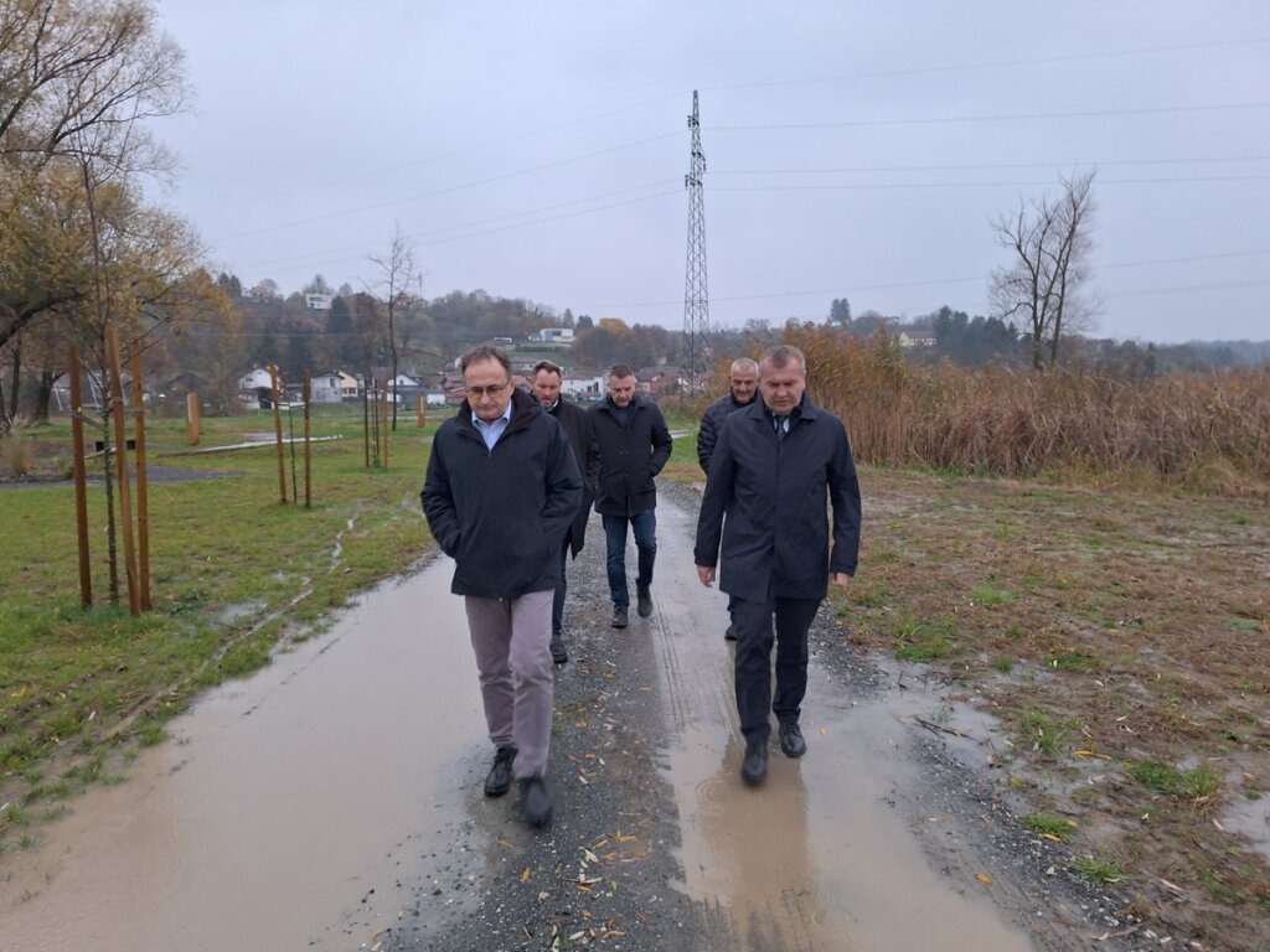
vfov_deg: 58.9
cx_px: 635
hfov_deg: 73.9
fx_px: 844
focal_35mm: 23
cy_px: 476
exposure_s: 1/50
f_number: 1.8
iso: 160
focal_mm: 5.54
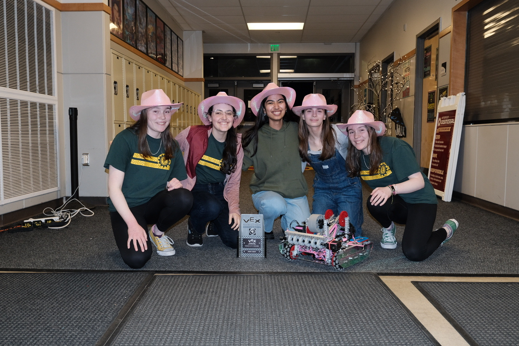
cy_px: 173
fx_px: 447
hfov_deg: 60.3
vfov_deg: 42.3
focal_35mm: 31
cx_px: 260
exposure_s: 1/30
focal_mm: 20.9
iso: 800
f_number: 4.2
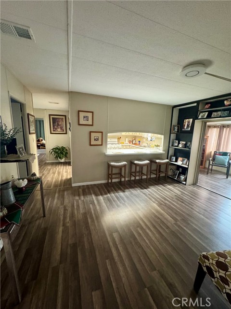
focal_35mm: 14
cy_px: 154
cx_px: 116
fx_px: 125
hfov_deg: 85.7
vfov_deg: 102.1
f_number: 2.2
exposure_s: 1/60
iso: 640
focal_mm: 2.22
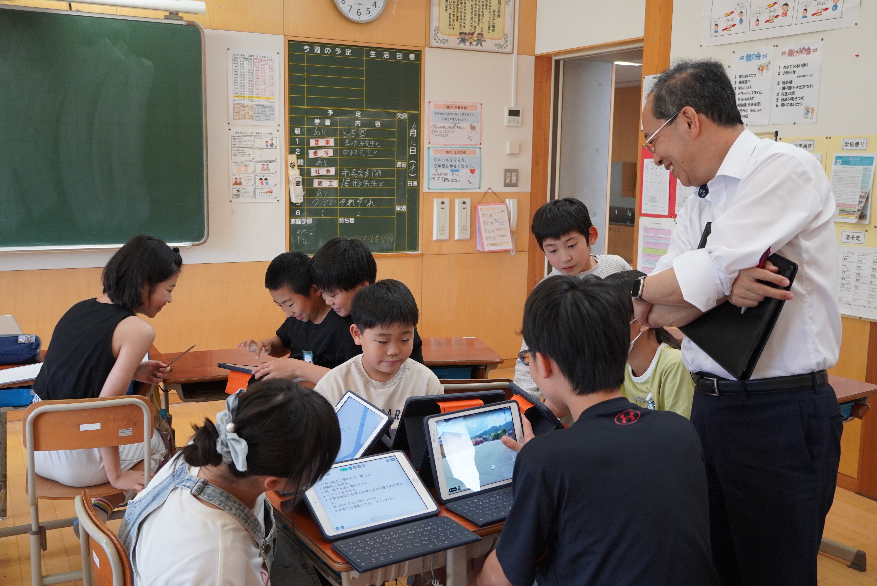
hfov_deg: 51.3
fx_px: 914
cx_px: 438
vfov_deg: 35.5
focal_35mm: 38
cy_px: 293
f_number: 4
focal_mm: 25
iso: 1600
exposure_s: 1/160
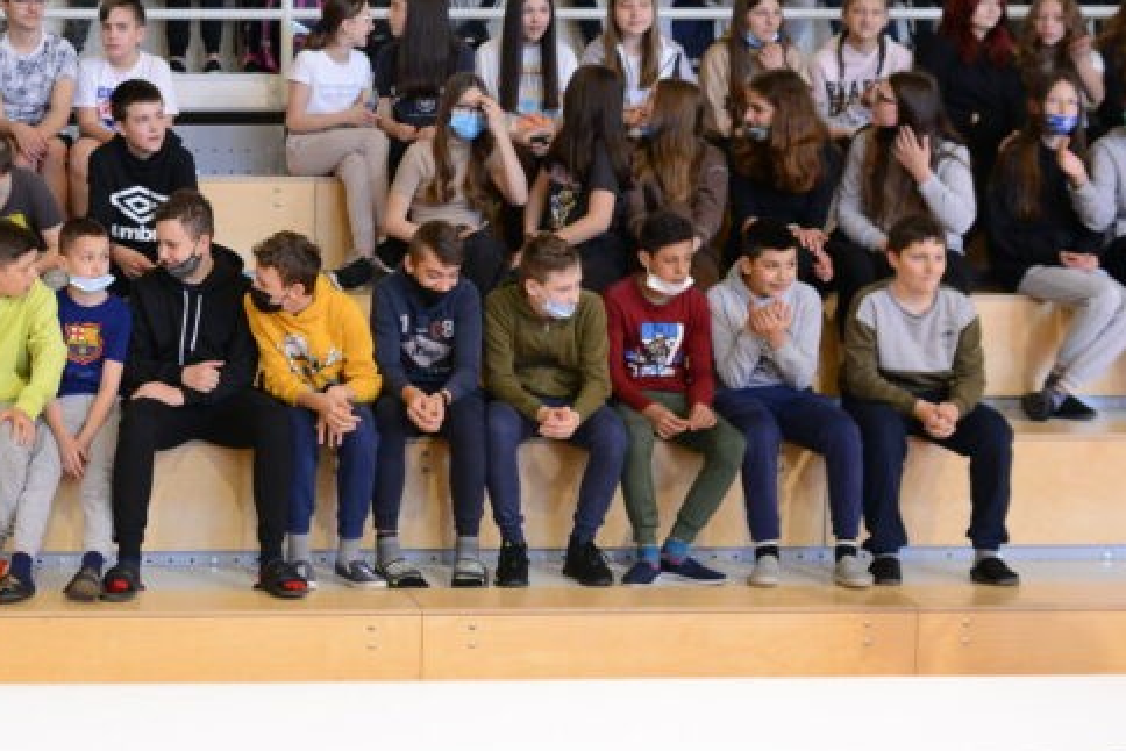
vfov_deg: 18.4
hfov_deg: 26.1
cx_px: 47
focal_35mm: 74
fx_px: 2315
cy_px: 215
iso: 800
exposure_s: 1/200
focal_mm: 35
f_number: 2.2
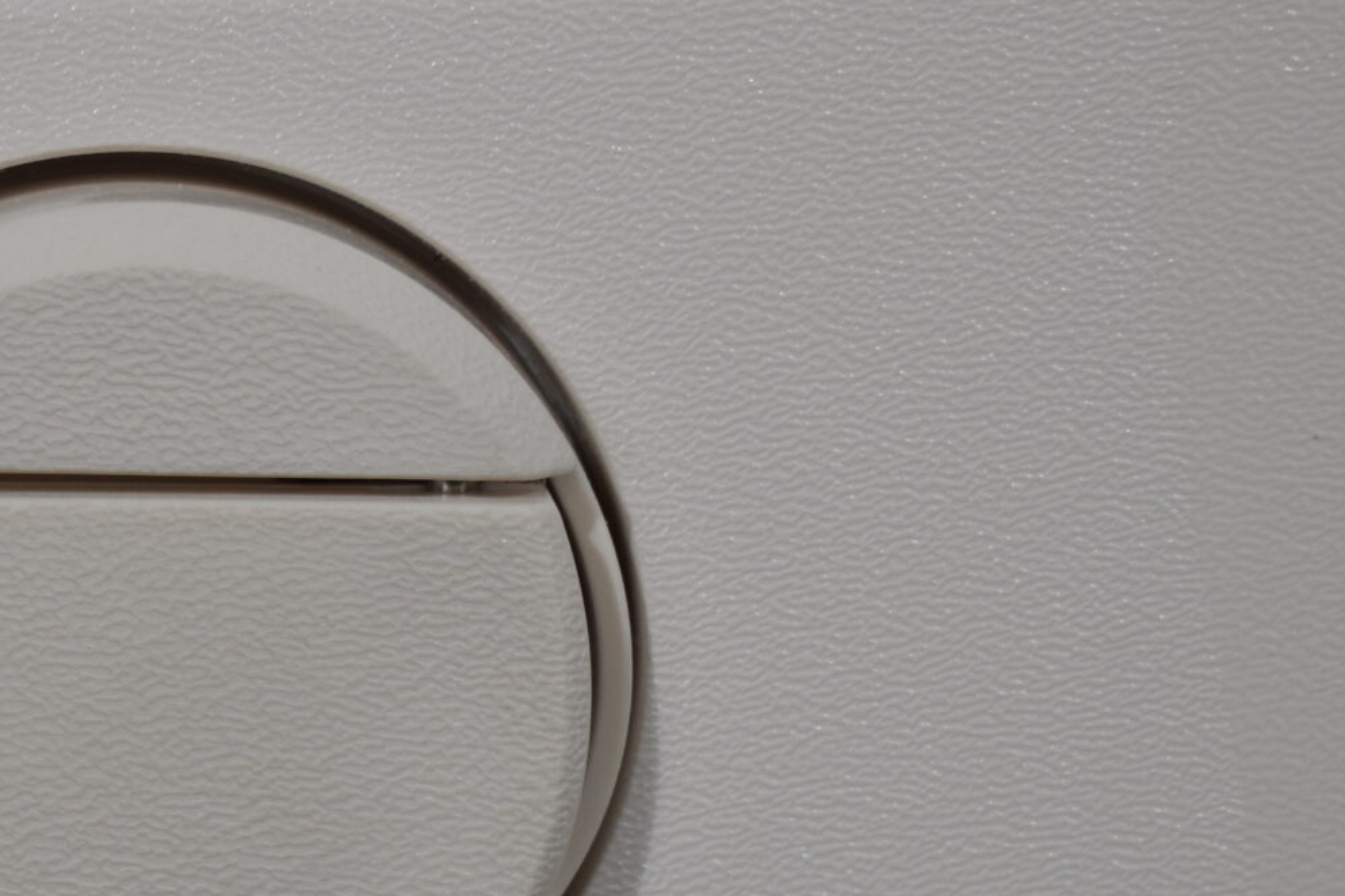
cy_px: 769
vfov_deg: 9.3
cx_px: -153
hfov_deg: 13.7
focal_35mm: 147
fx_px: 5492
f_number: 5.6
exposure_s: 1/125
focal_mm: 38
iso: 200
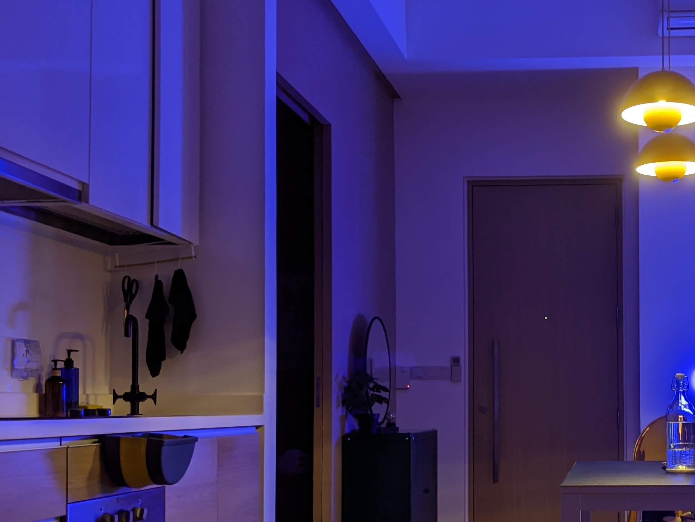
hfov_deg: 34.3
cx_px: 571
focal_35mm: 54
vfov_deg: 26.8
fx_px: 1084
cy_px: 375
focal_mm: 4.44
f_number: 1.8
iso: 53
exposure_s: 1/10
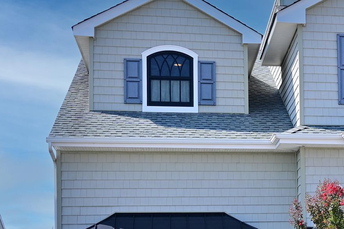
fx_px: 793
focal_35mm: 83
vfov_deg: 16.4
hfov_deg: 23.1
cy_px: 177
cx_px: 373
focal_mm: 24
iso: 160
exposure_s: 1/640
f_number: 5.6
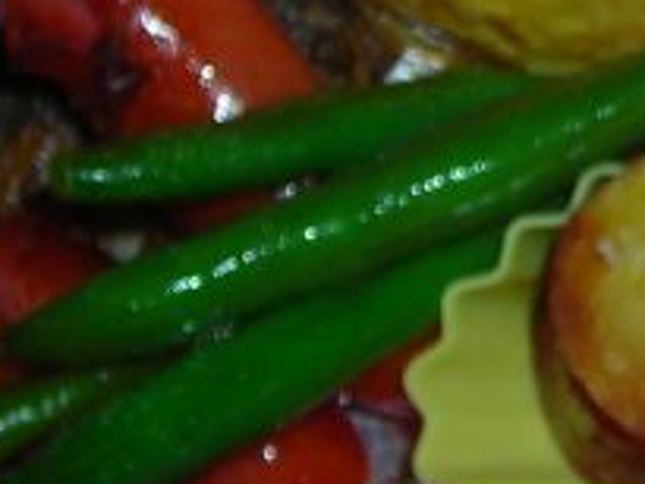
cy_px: -41
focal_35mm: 160
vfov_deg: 9.2
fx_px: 2983
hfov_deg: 12.0
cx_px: 812
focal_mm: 6.8
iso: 50
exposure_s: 1/60.1
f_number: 6.6
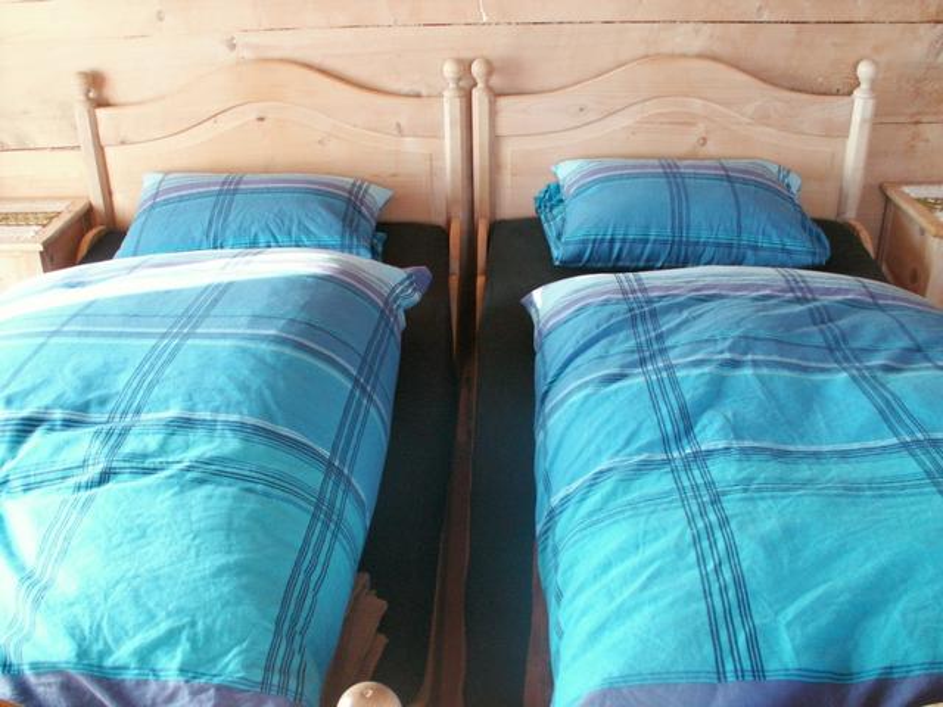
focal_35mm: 35
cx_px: 472
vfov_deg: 40.7
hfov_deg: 52.6
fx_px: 953
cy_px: 354
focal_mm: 5.86
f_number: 2.8
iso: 160
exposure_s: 1/30
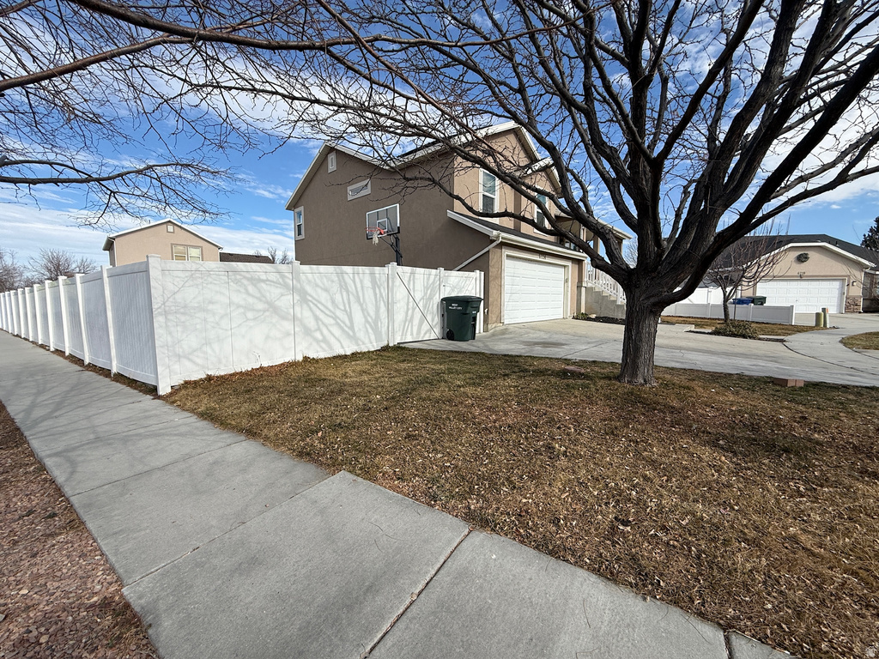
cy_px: 330
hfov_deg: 102.1
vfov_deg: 85.7
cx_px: 440
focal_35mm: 14
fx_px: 356
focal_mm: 2.22
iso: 50
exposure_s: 1/1613
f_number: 2.2
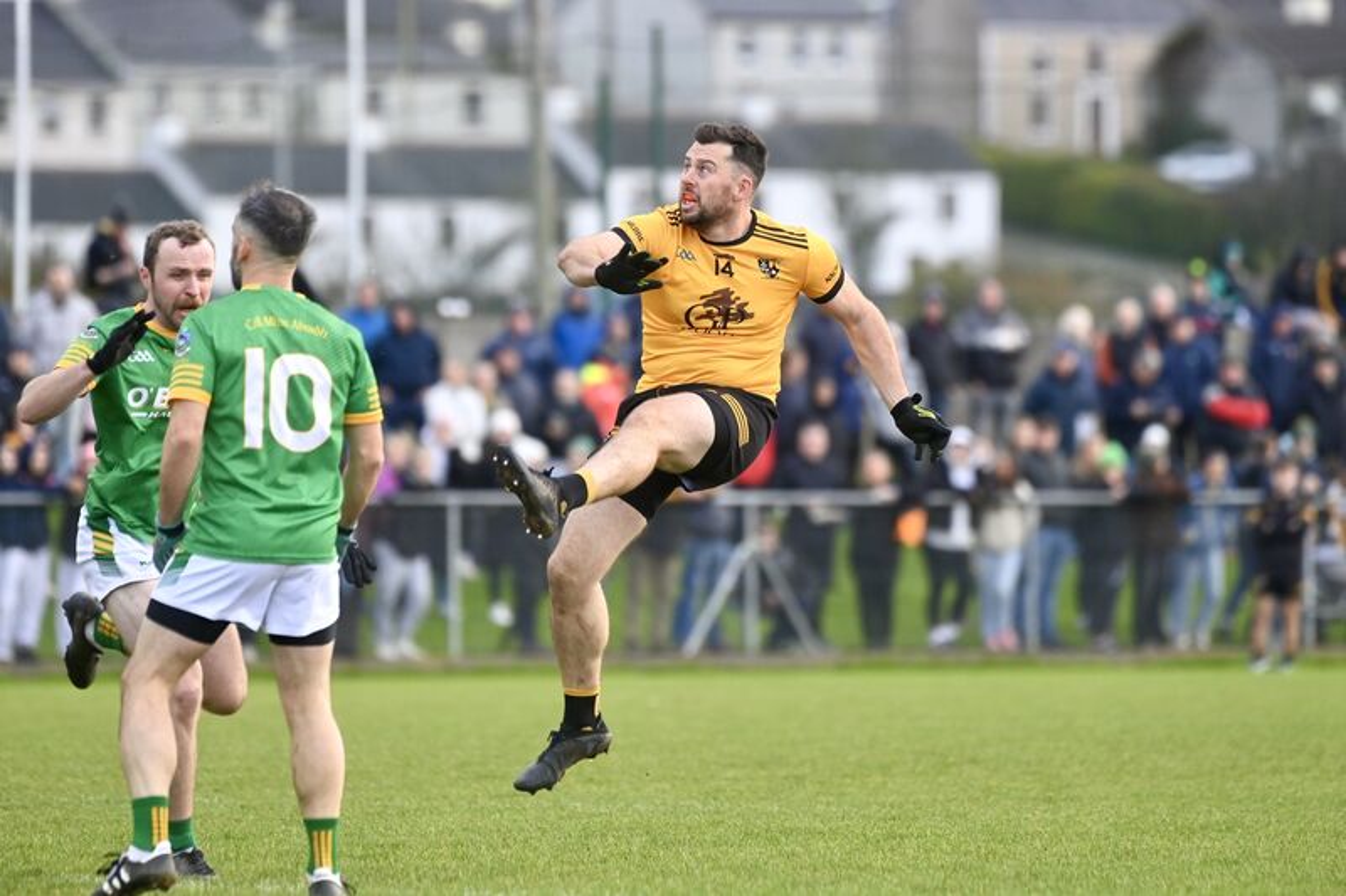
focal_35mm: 410
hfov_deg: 5.0
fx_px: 15325
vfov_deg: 3.4
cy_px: 448
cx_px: 673
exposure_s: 1/1000
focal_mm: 410
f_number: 5.6
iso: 2000
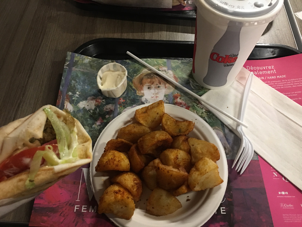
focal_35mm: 29
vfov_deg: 48.2
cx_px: 151
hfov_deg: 61.7
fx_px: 253
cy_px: 114
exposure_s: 1/4
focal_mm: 4.15
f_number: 2.2
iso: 64
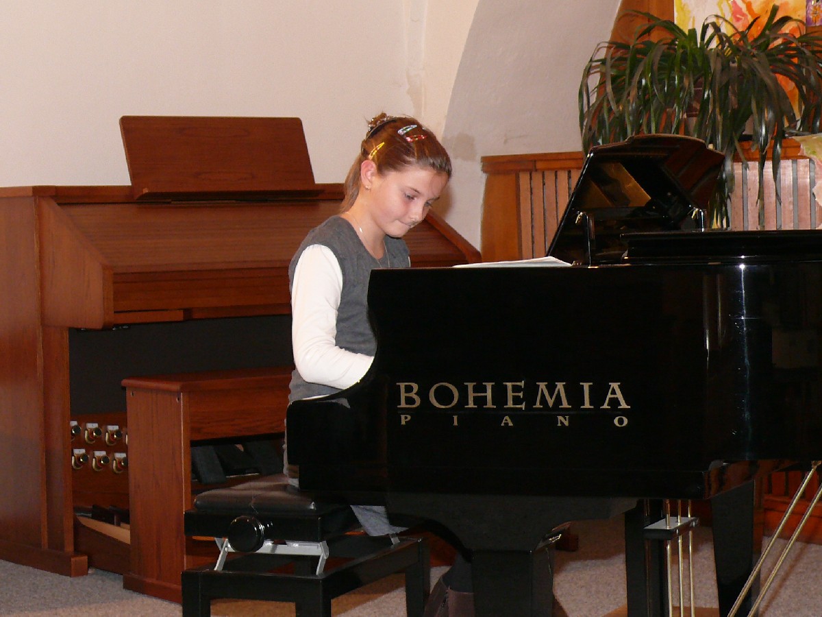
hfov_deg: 21.1
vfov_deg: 15.9
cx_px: 411
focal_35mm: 93
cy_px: 308
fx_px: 2208
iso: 200
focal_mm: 12.8
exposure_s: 1/30
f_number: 3.2
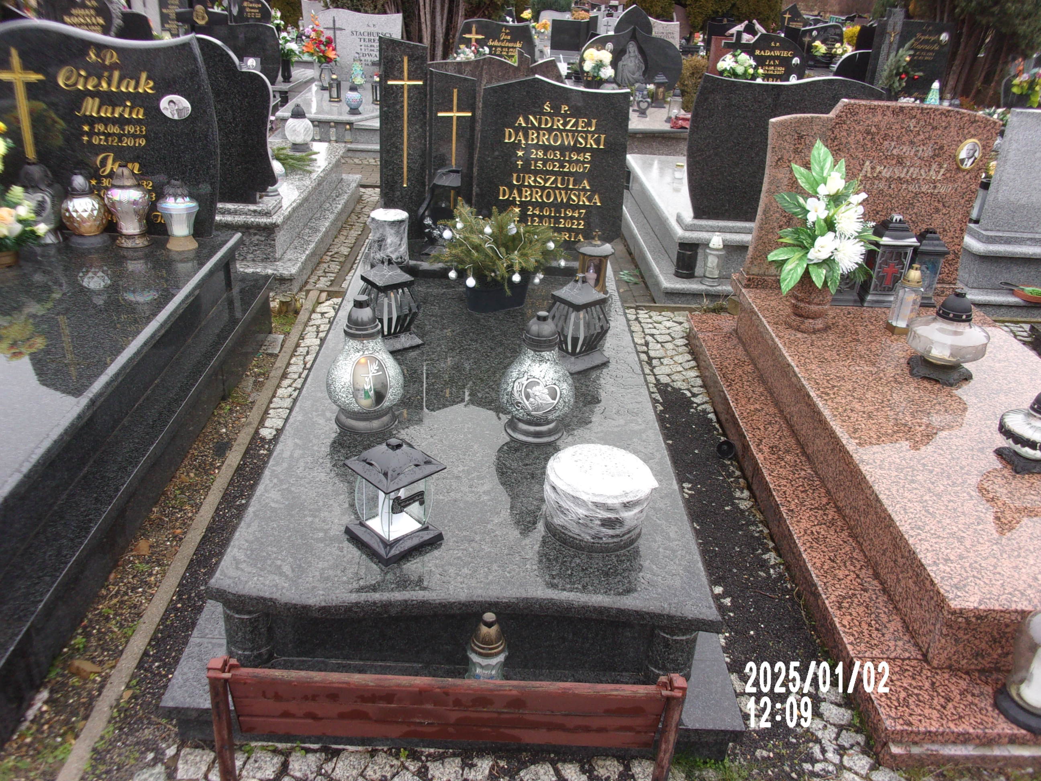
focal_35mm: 28
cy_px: 390
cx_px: 520
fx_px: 842
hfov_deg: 63.4
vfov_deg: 49.7
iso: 93
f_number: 3.9
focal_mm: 5.1
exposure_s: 1/34
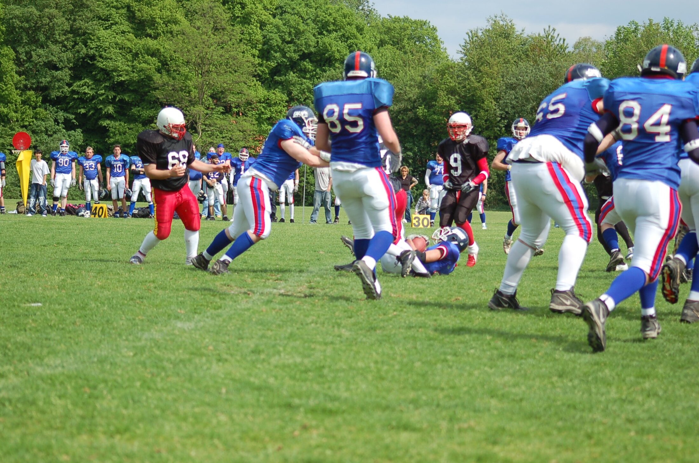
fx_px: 2035
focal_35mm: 105
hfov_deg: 19.5
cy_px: 232
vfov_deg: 13.0
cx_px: 350
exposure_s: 1/1000
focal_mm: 70
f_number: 4.5
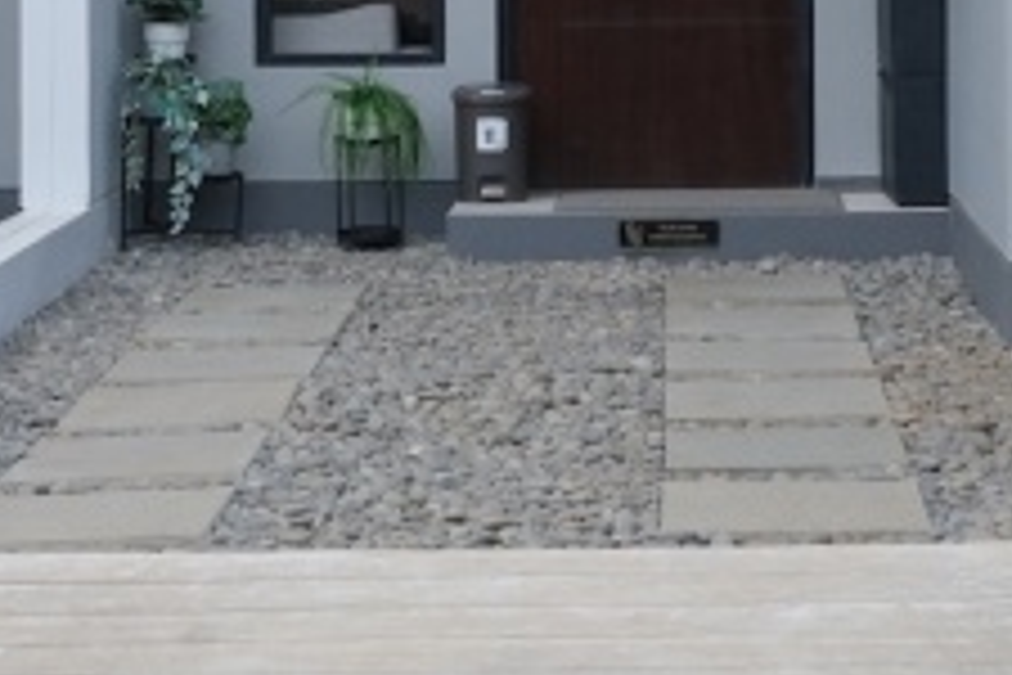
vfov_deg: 10.5
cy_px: -324
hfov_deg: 16.2
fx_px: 3542
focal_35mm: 126
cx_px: 747
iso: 320
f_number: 9
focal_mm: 27
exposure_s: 1/200
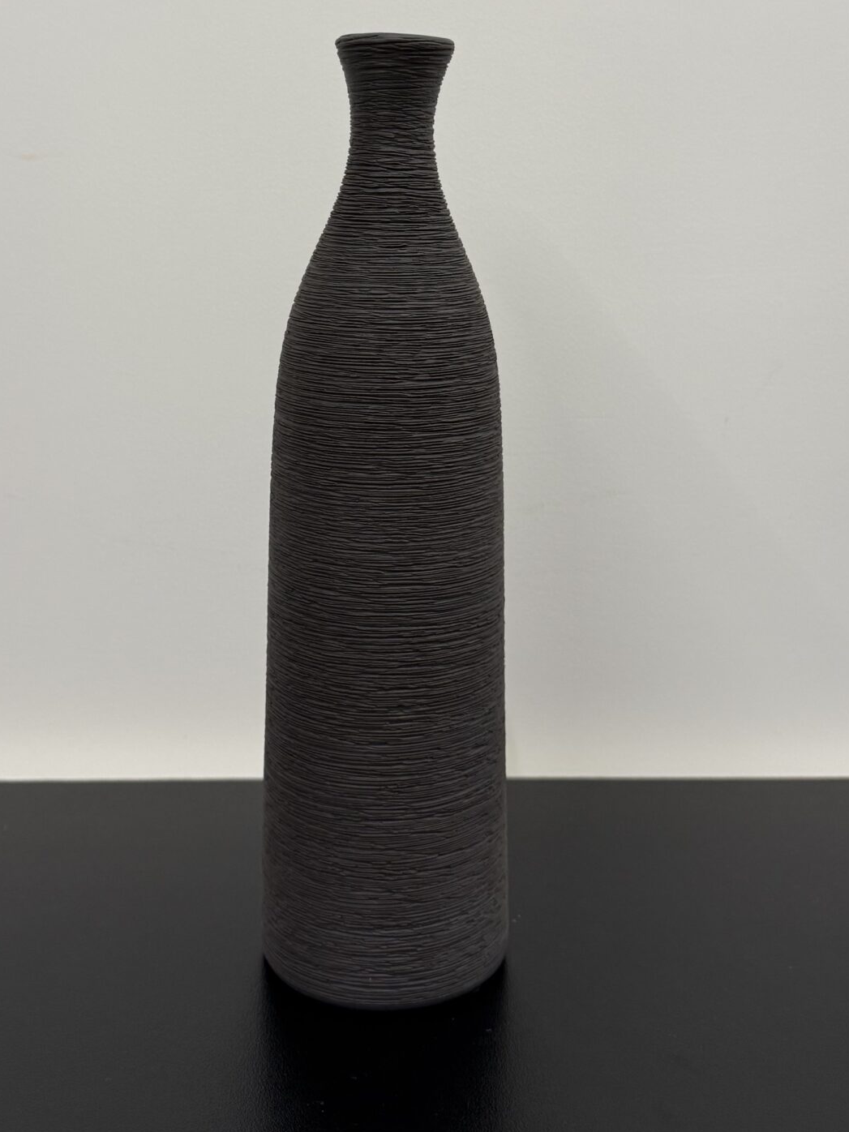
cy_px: 292
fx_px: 1439
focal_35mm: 44
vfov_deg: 41.7
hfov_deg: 32.9
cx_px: 411
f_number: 1.78
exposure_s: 1/100
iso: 160
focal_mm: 6.76
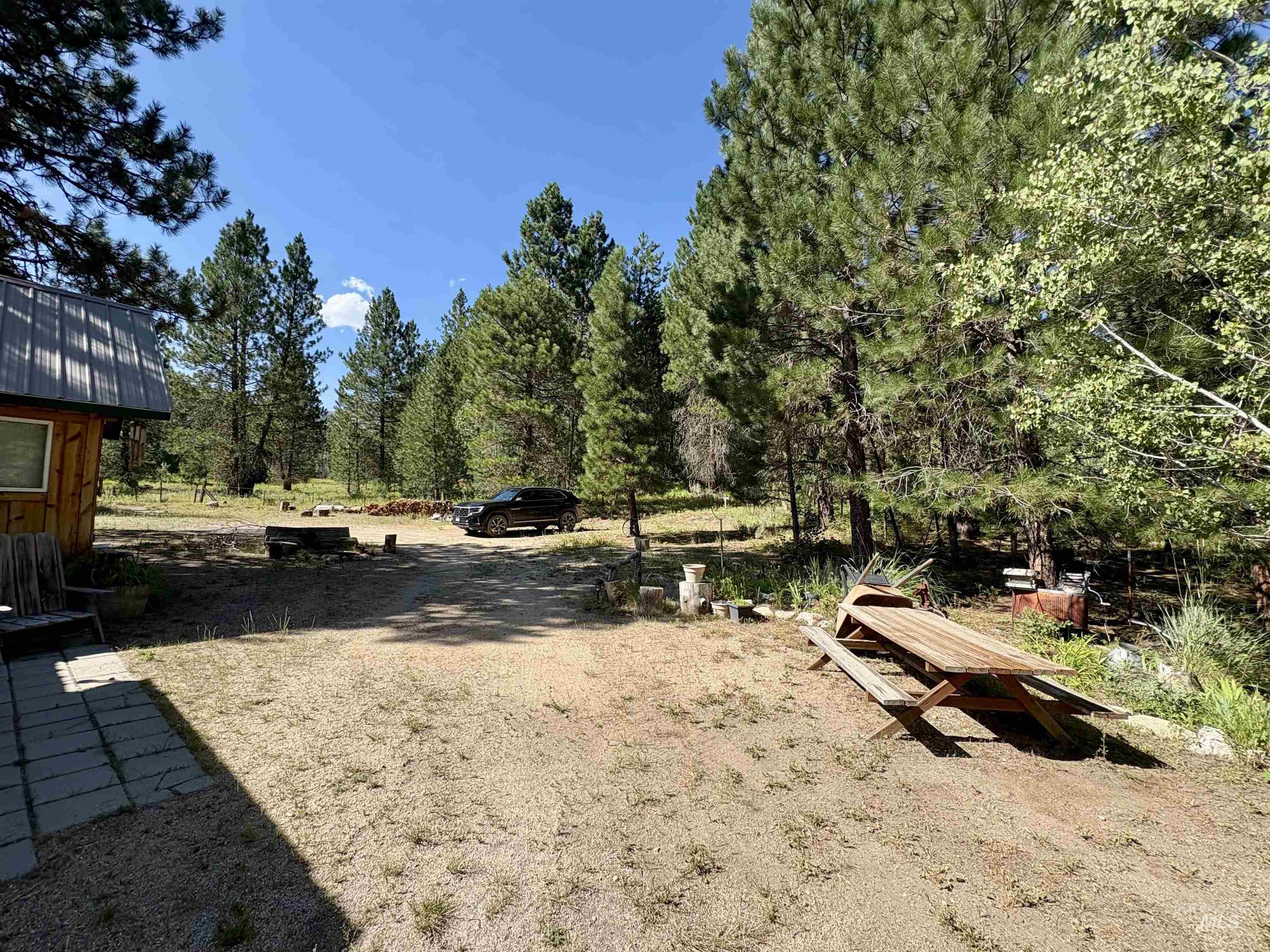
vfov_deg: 85.7
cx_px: 635
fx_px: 514
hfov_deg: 102.1
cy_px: 476
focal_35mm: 14
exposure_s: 1/675
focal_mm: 2.22
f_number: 2.2
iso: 50
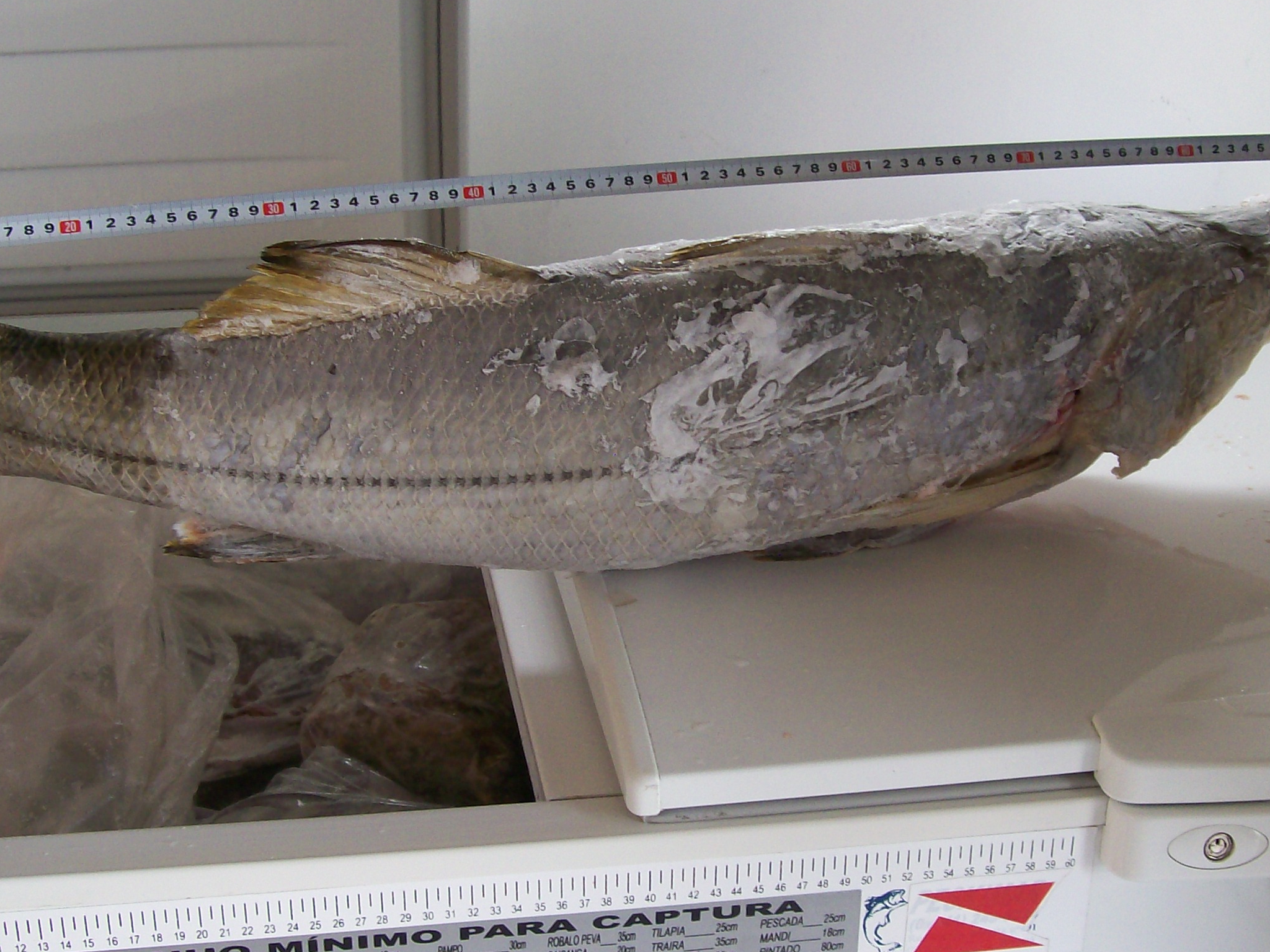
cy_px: 506
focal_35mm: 54
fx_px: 1981
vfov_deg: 27.0
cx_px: 592
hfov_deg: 35.5
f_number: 2.7
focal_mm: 6
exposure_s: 1/101
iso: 80
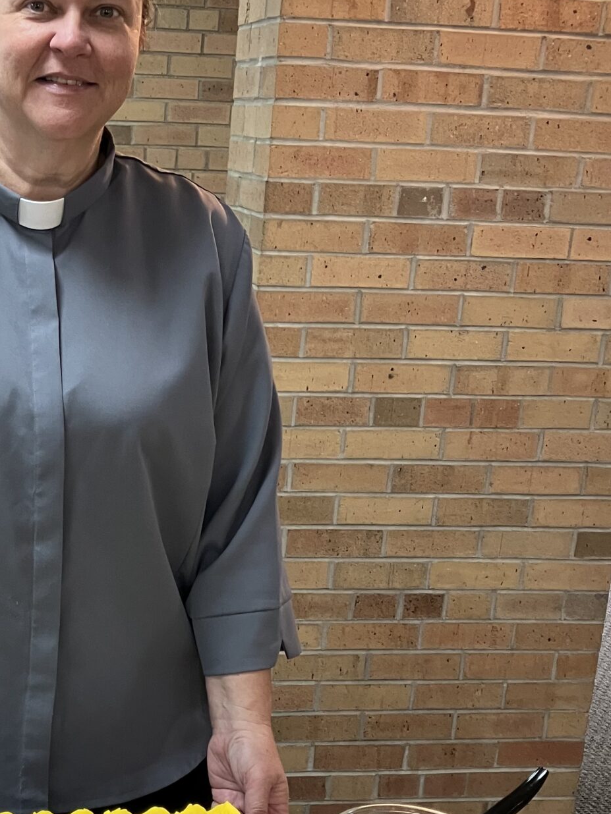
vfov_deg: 33.1
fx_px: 1365
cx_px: 73
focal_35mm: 58
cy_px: 500
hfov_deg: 24.6
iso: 125
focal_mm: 3.99
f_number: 1.8
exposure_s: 1/60
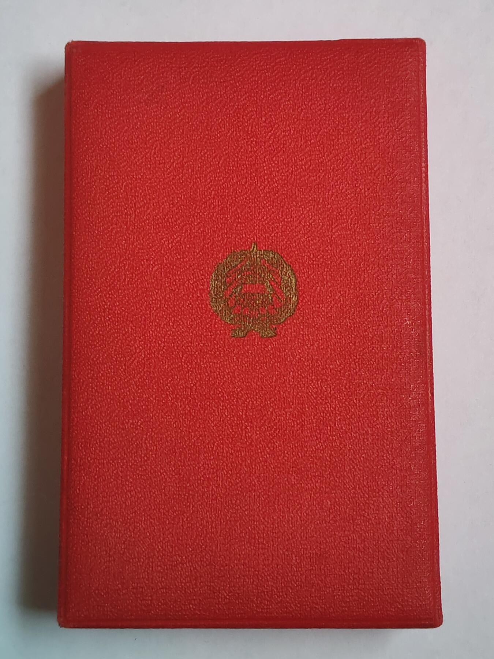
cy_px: 330
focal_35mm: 68
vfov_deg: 28.6
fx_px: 1294
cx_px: 247
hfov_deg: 21.6
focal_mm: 5.52
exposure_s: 1/100
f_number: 1.95
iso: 320
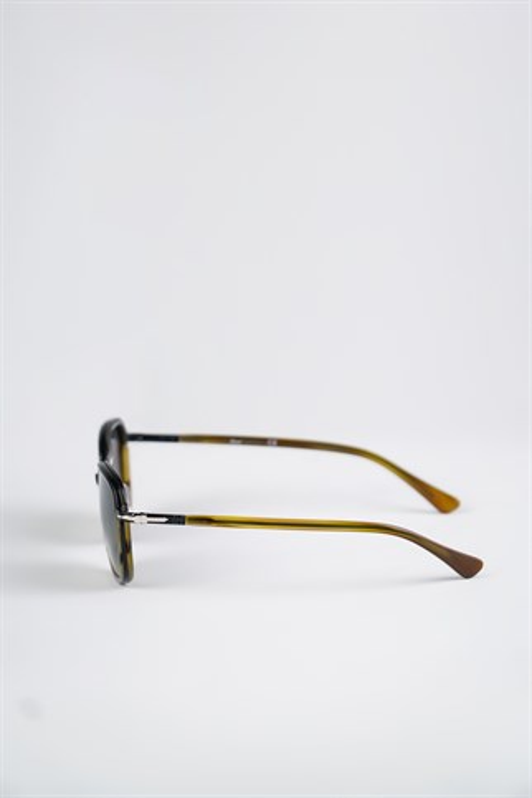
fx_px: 2926
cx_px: 266
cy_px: 399
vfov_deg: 15.5
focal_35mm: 132
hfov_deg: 10.4
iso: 100
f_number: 4.5
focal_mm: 88
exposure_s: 1/125
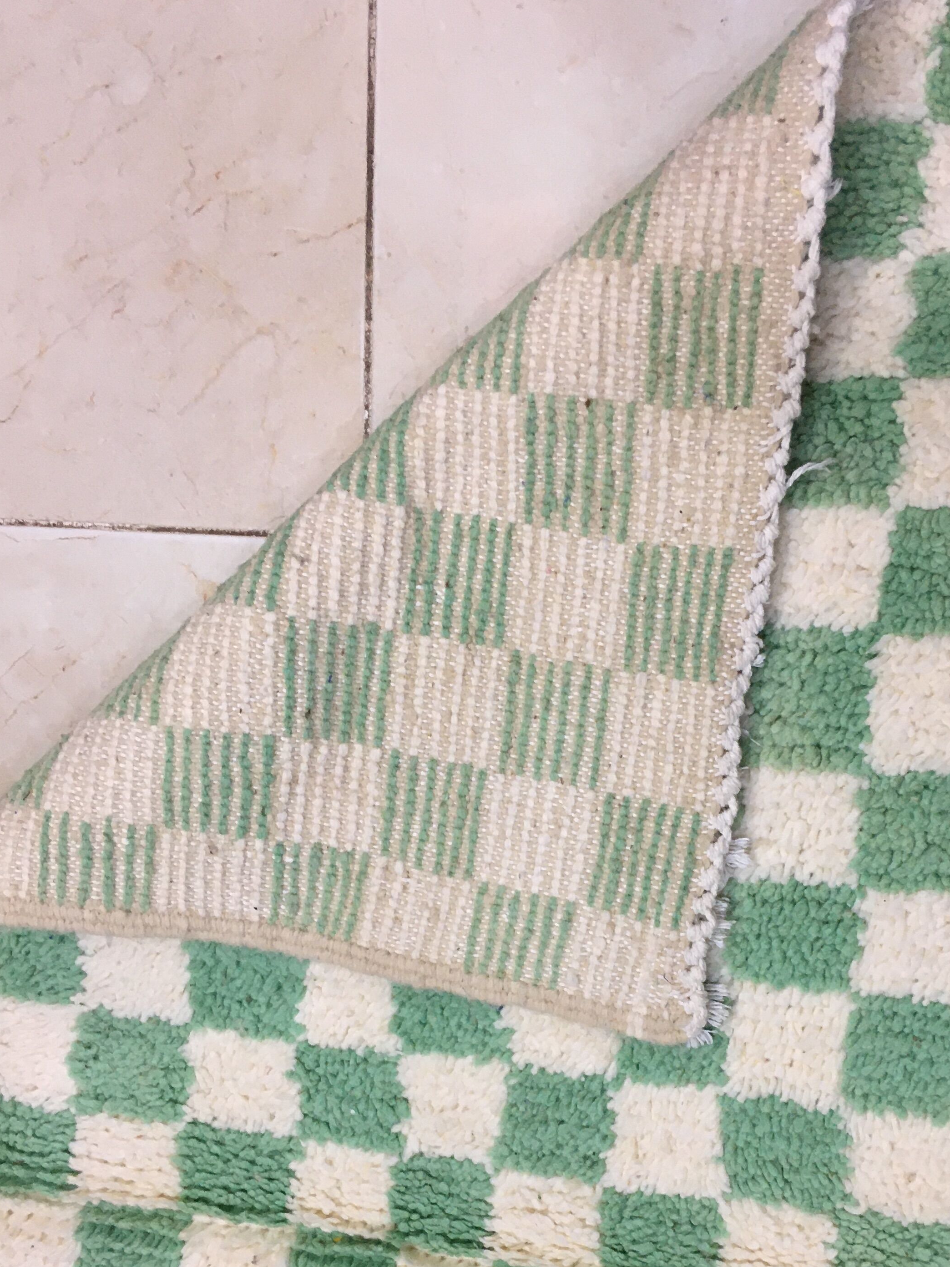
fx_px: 1537
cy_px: 864
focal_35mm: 42
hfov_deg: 34.2
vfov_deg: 44.0
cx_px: 591
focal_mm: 4.15
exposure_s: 1/33
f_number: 2.2
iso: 80
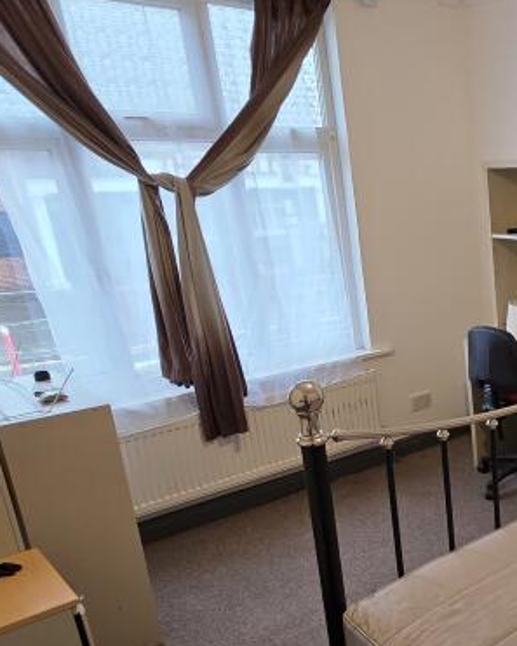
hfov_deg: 35.7
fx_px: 669
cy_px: 430
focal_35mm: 35
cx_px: 576
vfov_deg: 50.6
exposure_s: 1/100
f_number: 1.9
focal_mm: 2.2
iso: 200
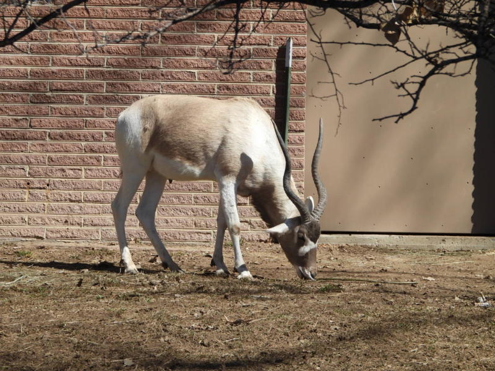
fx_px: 6192
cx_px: 248
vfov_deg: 3.4
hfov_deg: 4.6
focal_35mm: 433
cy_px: 186
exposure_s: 1/640
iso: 100
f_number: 5
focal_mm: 77.8
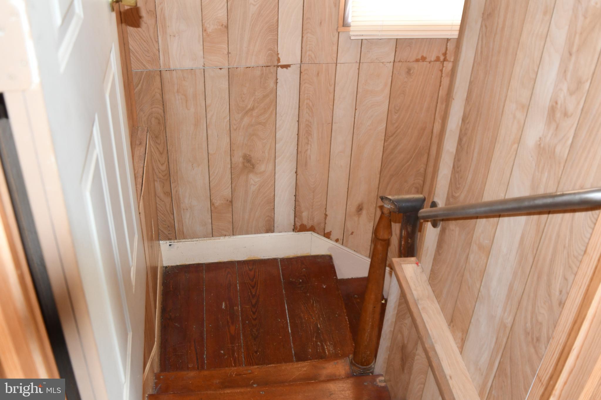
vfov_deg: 36.9
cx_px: 300
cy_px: 200
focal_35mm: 36
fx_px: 601
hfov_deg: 53.1
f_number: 3.5
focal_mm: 24
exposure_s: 1/60
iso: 1250
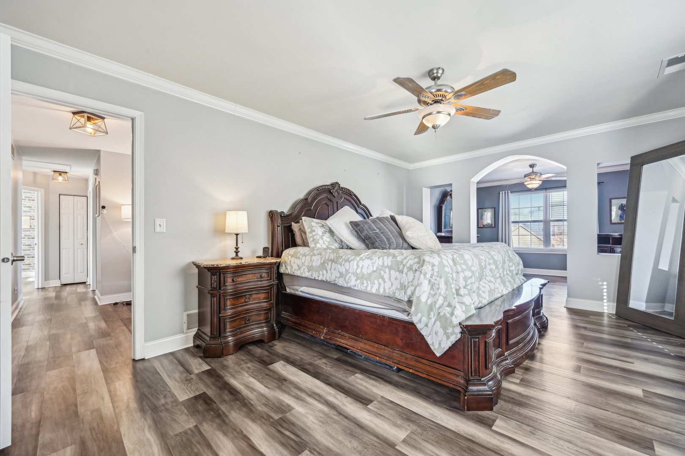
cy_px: 228
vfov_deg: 81.2
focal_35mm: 14
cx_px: 342
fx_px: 266
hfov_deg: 104.3
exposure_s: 1/25
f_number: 8
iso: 800
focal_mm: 14
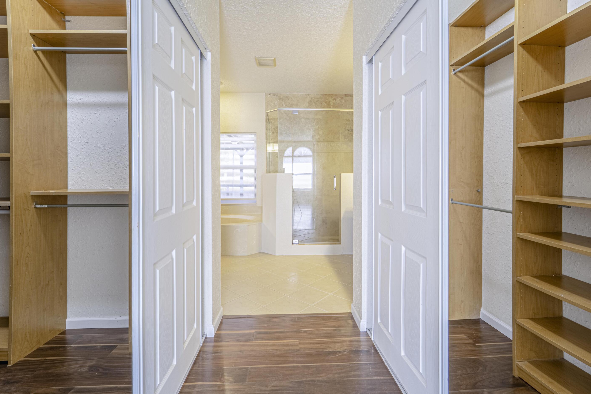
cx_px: 295
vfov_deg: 77.3
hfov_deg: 100.4
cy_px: 188
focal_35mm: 15
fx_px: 246
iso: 400
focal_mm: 14
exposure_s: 1/15
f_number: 22
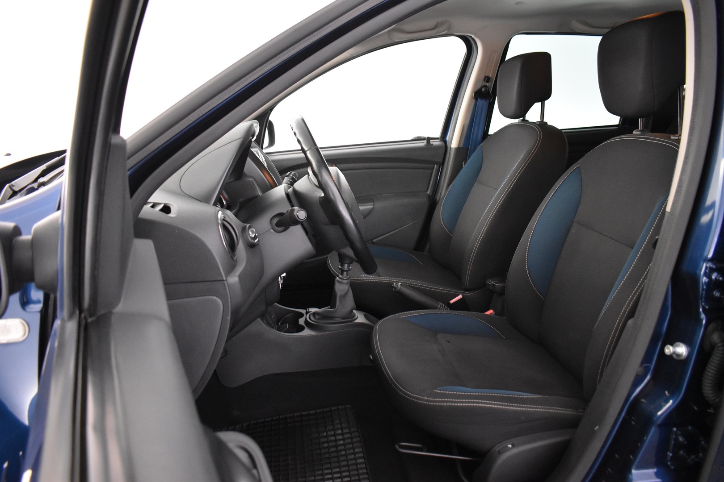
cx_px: 362
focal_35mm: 27
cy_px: 241
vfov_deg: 47.9
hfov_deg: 67.4
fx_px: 543
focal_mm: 18
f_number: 3.5
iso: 3200
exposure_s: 1/20
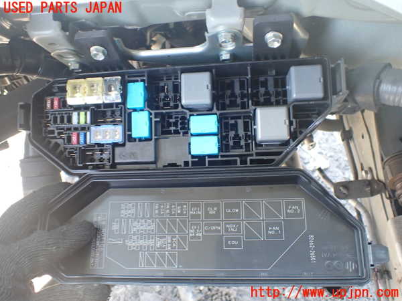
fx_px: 348
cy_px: 150
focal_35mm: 30
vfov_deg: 46.8
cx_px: 201
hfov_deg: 60.0
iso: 500
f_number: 2.3
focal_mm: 5.4
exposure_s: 1/125
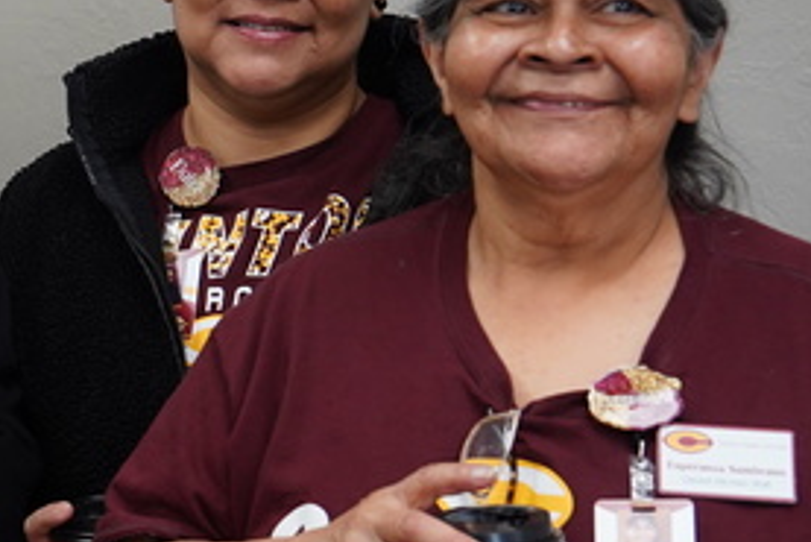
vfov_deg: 8.6
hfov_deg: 12.4
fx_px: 3584
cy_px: 151
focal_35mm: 159
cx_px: -331
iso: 1600
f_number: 4.5
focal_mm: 43
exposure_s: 1/160
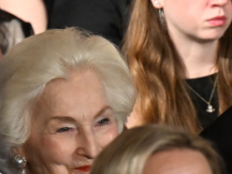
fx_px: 4155
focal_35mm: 620
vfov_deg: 2.4
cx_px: 219
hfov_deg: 3.2
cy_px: 102
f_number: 5.6
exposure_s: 1/160
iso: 8000
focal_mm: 155
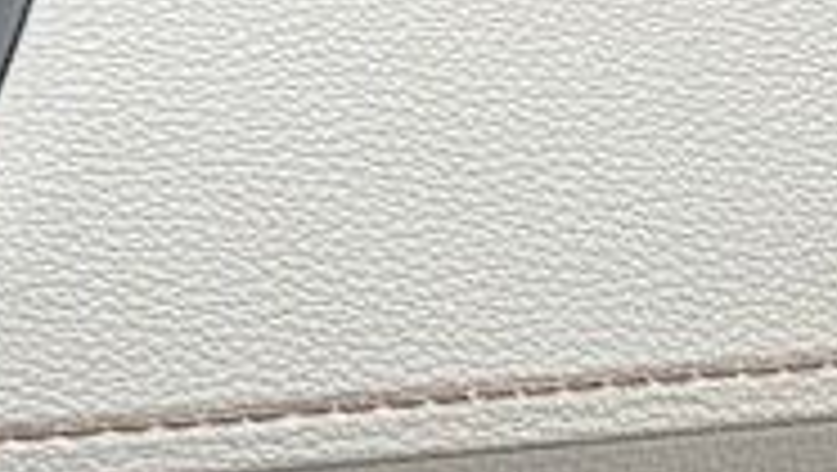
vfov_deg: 8.4
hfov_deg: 11.4
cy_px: 112
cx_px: -1364
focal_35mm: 144
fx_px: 3199
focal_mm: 6.76
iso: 100
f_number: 1.78
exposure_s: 1/216
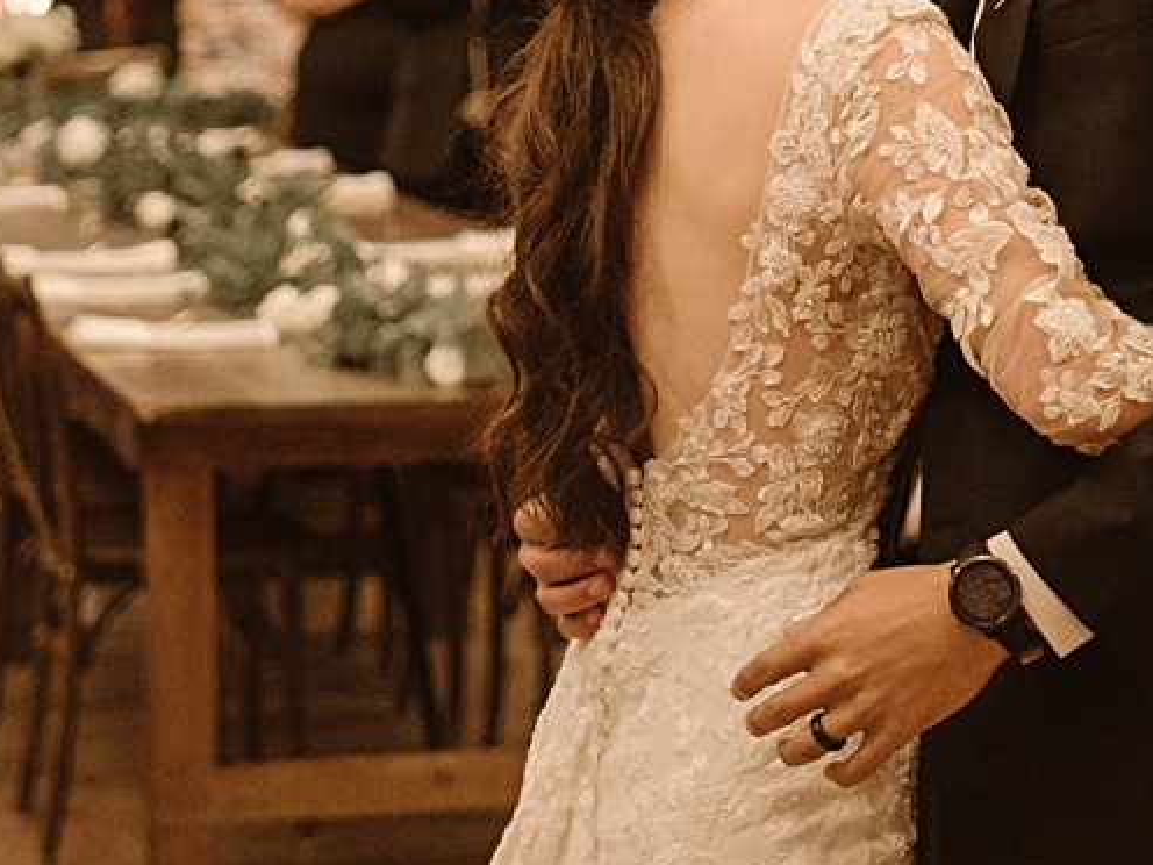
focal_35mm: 139
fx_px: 4630
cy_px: -251
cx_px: 839
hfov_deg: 14.2
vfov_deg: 10.4
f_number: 2
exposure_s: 1/250
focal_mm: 35
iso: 1250
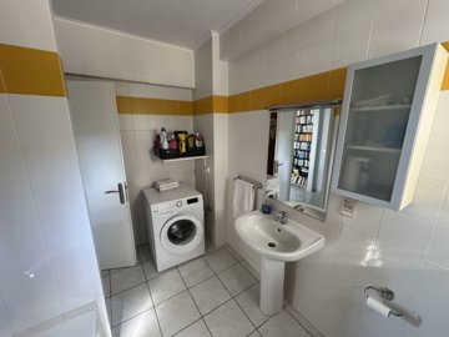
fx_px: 182
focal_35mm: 14
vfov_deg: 85.7
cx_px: 224
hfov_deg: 102.1
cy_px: 168
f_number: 2.2
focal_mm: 2.22
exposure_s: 1/60
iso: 320
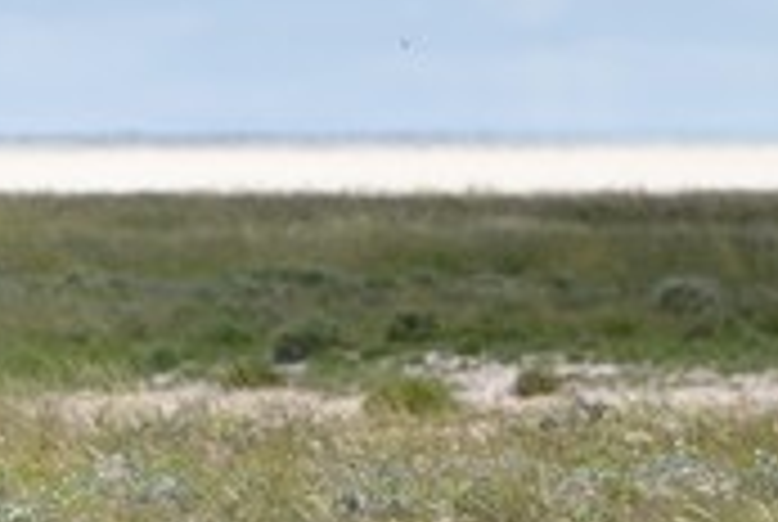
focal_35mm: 678
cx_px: 7
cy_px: 450
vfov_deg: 2.0
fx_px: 14677
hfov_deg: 3.0
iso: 200
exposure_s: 1/2000
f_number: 5
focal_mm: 280
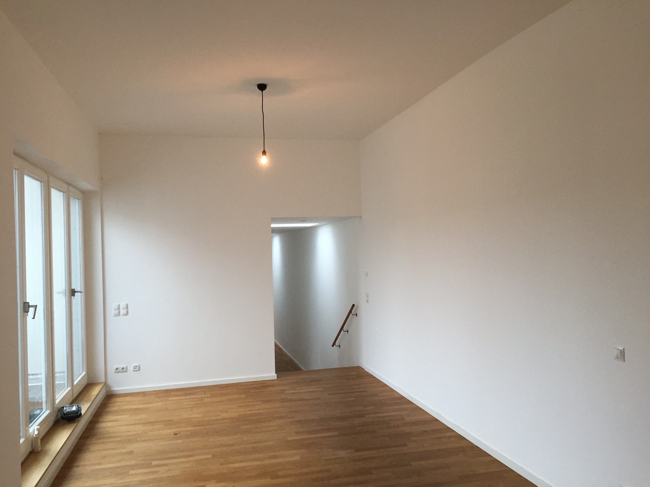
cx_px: 325
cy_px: 244
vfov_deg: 48.2
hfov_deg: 61.7
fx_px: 545
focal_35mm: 29
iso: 64
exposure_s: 1/33
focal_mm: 4.15
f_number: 2.2
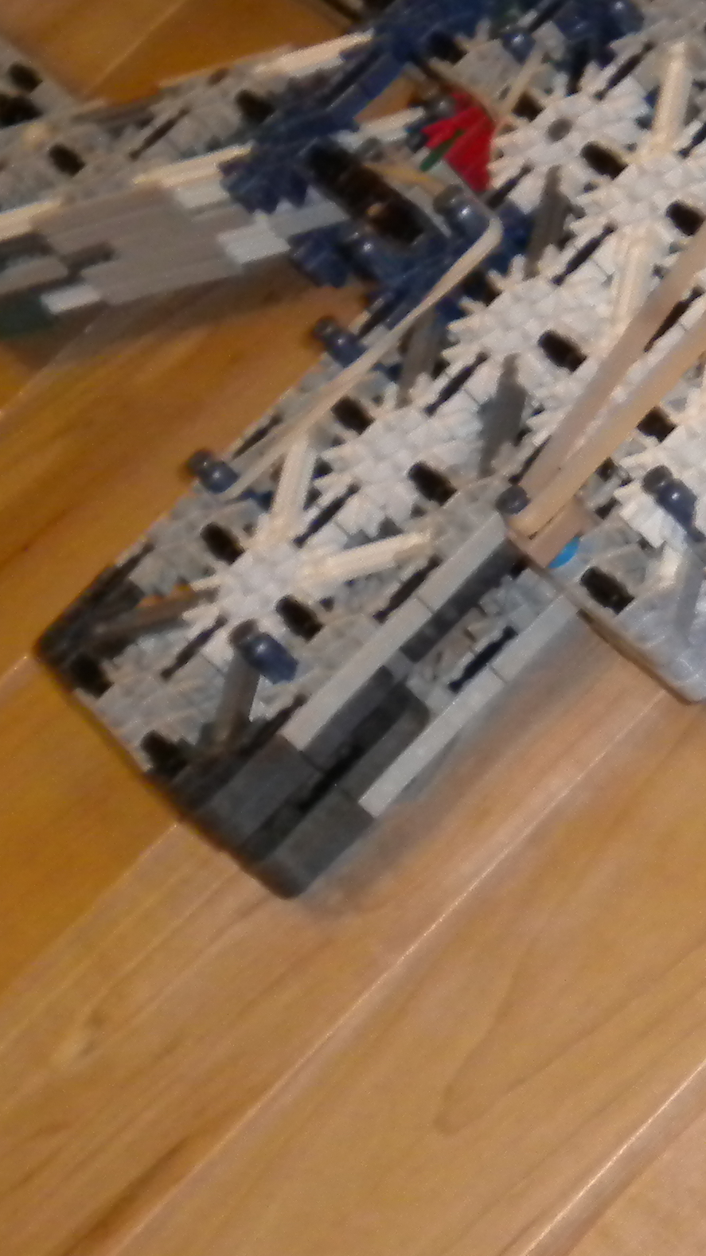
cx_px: 972
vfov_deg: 16.4
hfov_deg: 9.1
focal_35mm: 131
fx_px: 4362
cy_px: 474
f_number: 3.9
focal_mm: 9.3
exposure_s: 1/30
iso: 400
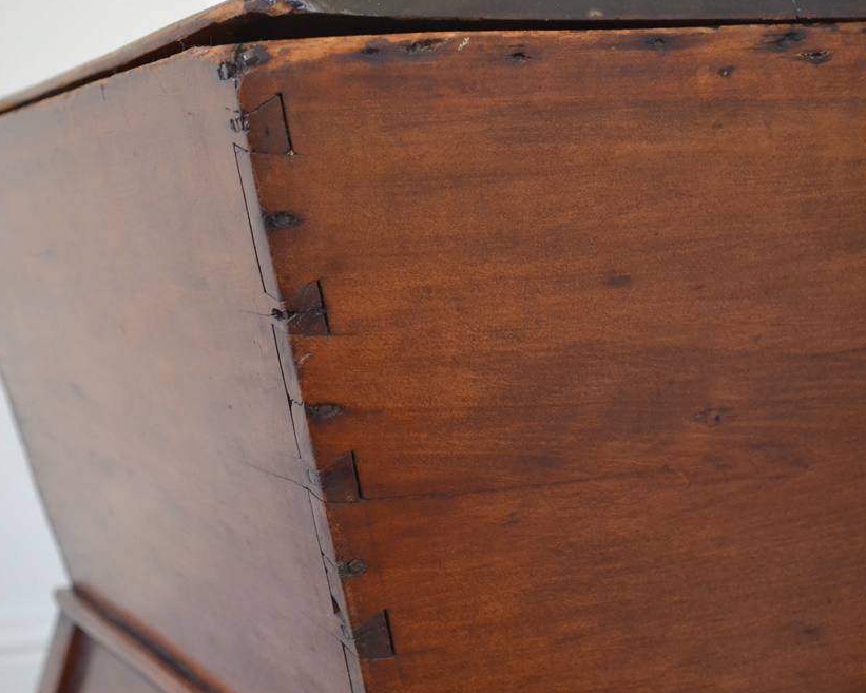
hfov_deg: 26.4
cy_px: 345
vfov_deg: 21.3
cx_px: 348
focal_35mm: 72
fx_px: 1846
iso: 3200
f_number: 5.3
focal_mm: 42
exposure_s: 1/50
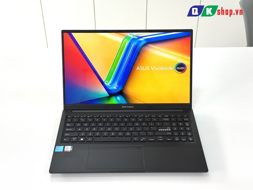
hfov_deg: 39.7
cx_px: 126
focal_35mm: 48
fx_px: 351
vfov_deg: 30.3
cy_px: 95
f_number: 1.78
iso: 50
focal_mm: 6.76
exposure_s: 1/156
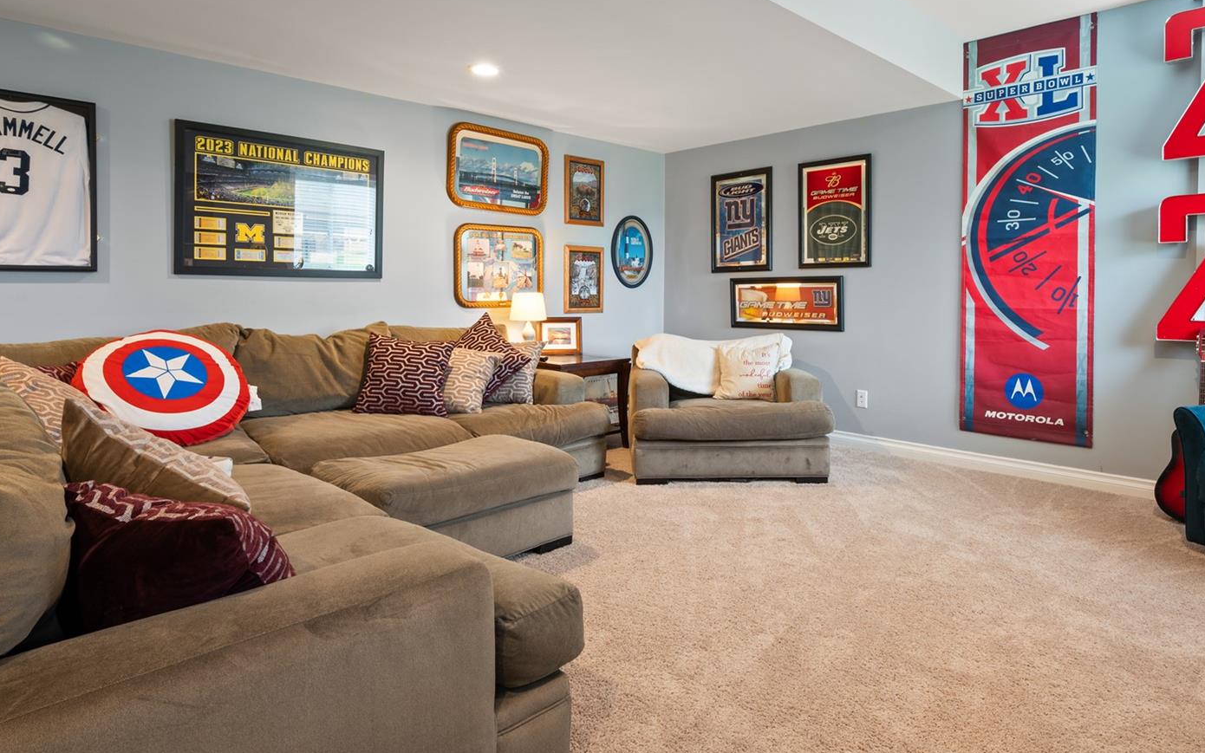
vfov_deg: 57.0
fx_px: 690
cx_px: 652
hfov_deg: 82.1
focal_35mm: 21
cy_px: 321
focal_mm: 14
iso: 100
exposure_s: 3
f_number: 11
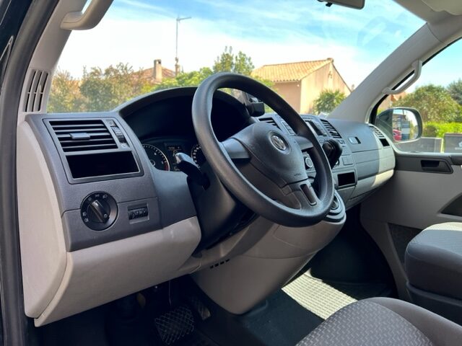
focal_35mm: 26
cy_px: 173
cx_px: 231
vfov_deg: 53.1
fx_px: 347
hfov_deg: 67.3
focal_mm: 5.7
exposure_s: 1/353
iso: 50
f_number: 1.5
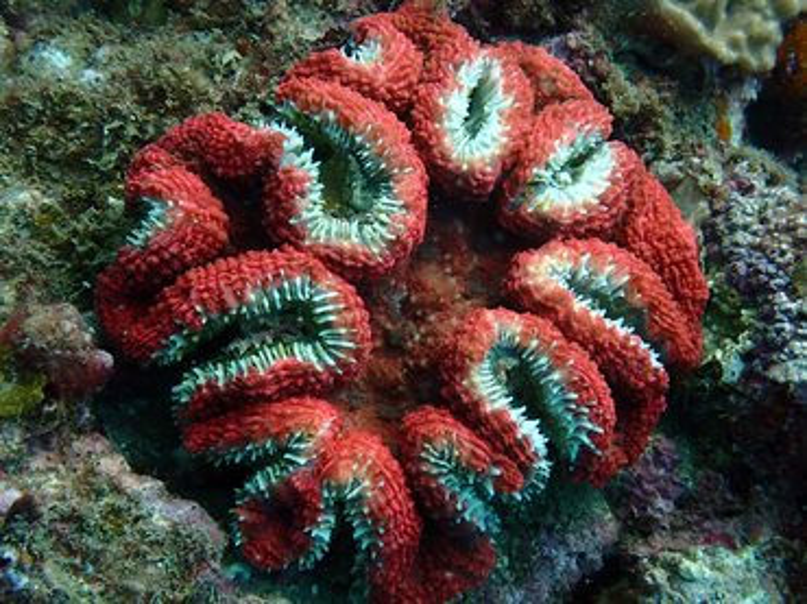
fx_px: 1258
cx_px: 404
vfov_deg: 27.0
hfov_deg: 35.6
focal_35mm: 54
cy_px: 302
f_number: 4.5
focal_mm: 9.65
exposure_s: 1/100
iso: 200
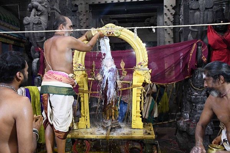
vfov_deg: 36.9
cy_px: 76
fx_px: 230
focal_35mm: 36
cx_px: 115
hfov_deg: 53.1
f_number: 7.1
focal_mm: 24
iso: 8000
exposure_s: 1/100
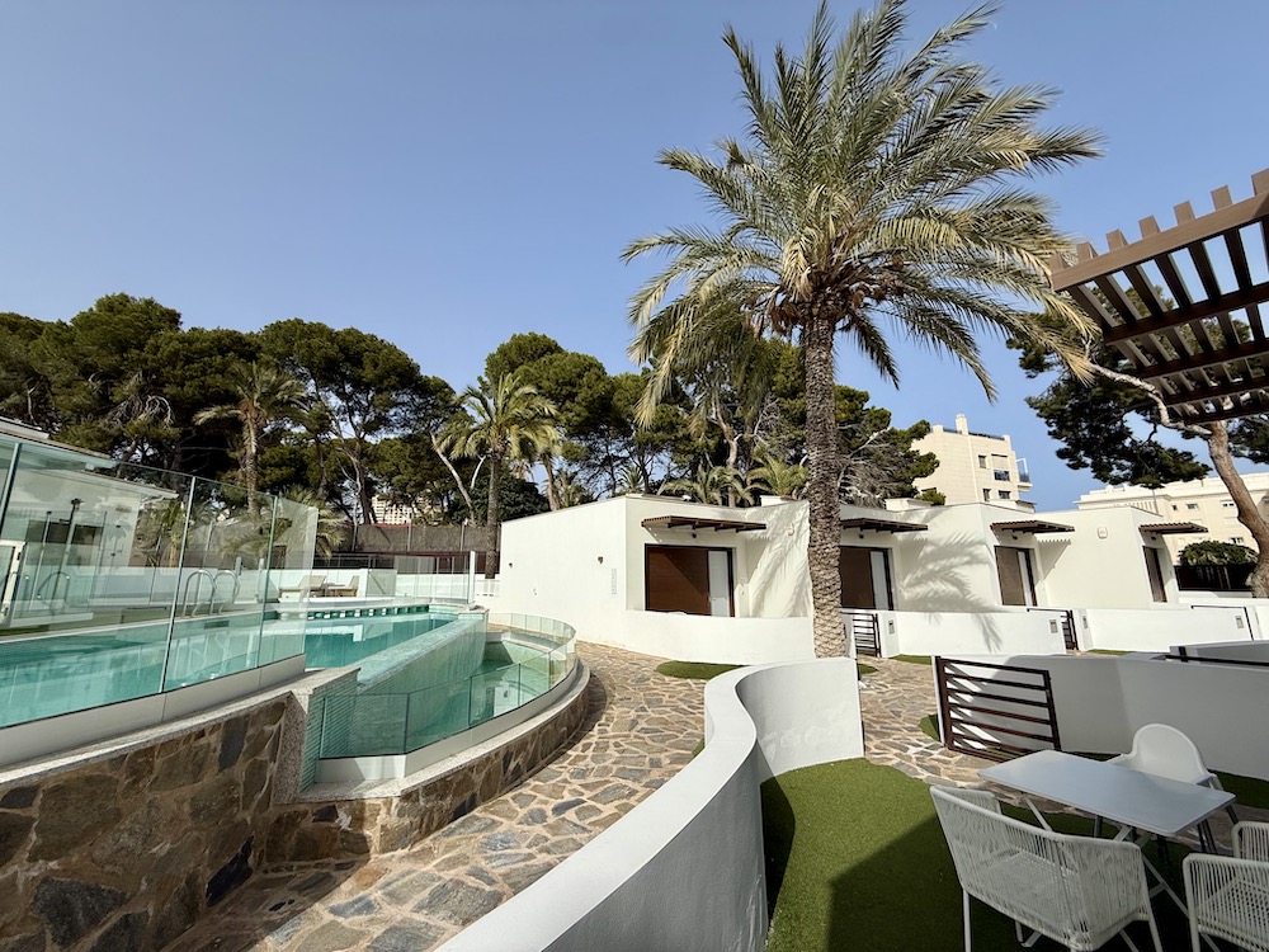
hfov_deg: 102.1
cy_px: 476
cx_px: 634
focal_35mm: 14
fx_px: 513
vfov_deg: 85.7
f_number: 2.2
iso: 50
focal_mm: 2.22
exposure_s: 1/3460
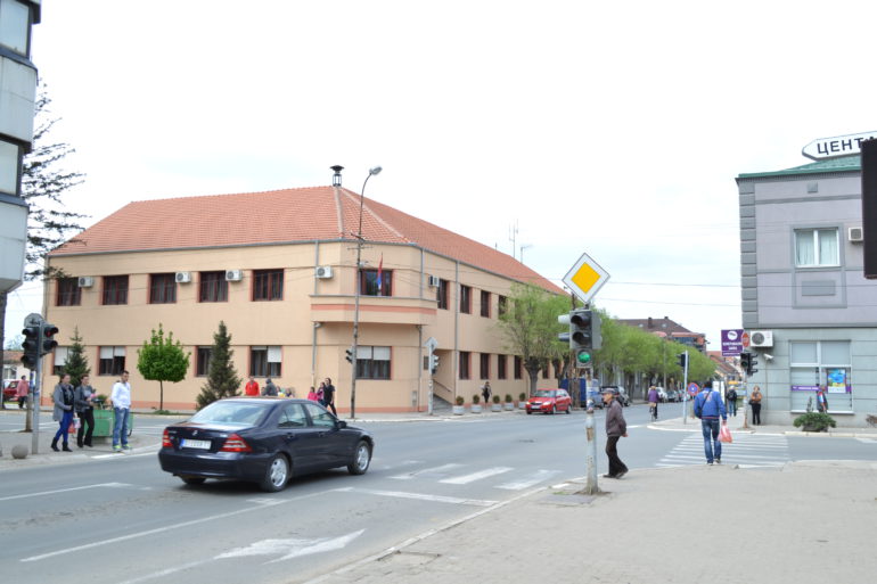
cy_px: 292
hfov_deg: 57.2
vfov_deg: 40.0
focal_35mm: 33
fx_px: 804
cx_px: 438
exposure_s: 1/80
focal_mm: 22
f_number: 9
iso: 100
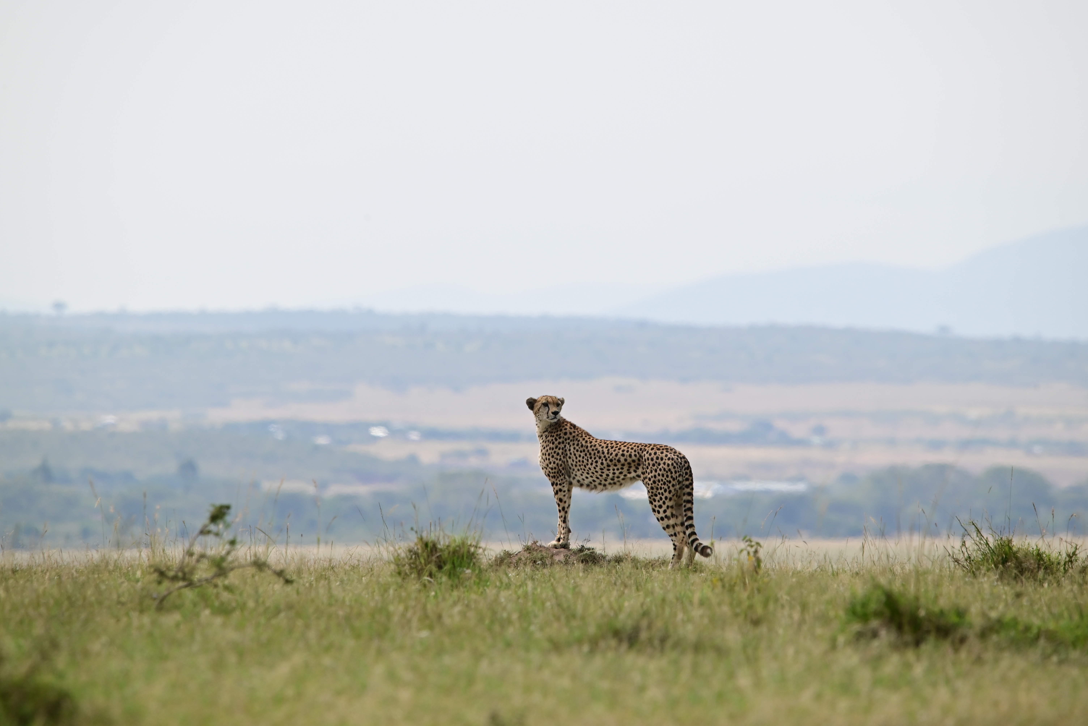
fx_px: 18139
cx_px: 544
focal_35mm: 600
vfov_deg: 2.3
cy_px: 363
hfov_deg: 3.4
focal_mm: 600
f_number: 13
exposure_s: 1/1000
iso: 800
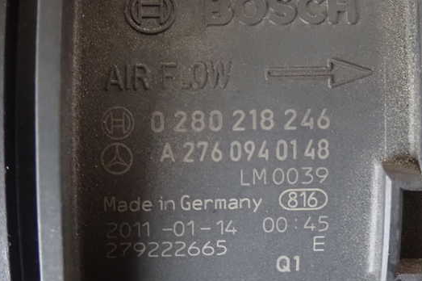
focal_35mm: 80
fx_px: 937
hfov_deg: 25.4
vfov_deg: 17.0
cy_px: 136
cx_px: 224
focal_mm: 11.88
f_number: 3.8
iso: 1600
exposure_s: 1/15
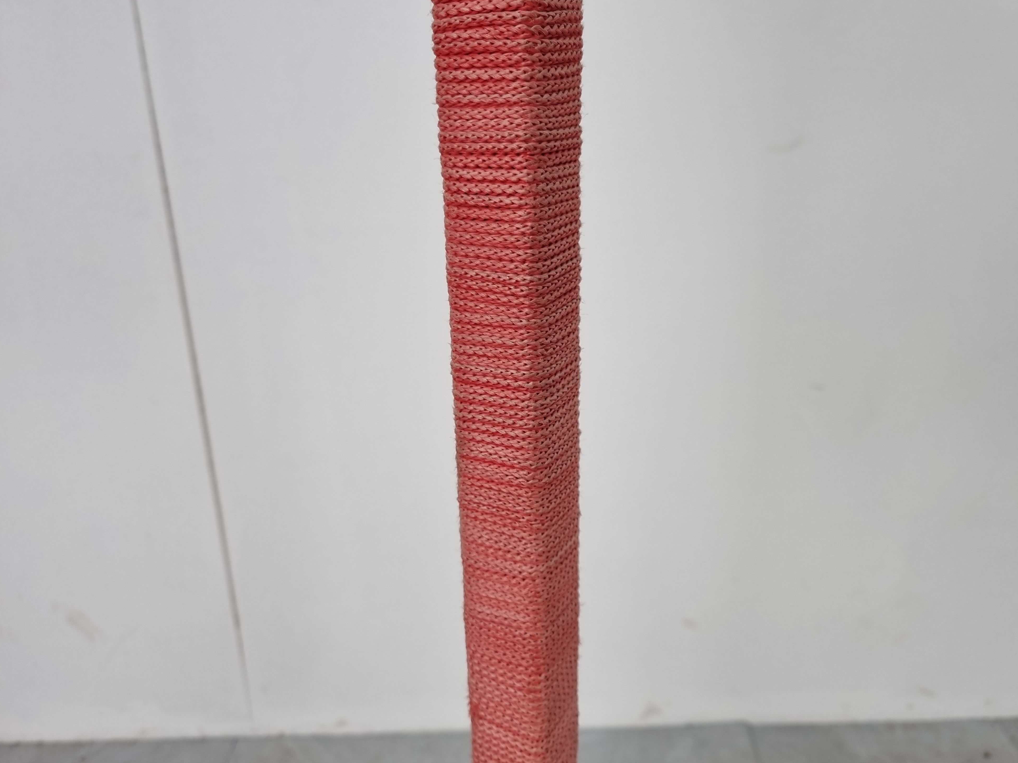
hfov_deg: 65.3
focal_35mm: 27
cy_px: 385
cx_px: 526
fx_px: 794
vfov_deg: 51.4
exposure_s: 1/100
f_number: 1.8
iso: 64
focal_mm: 5.4
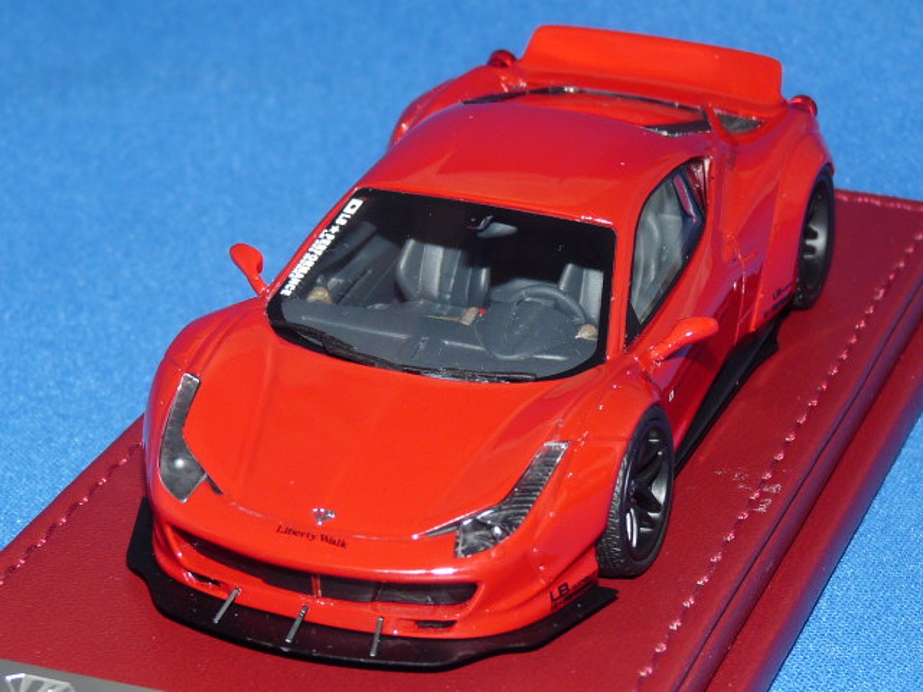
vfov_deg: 12.0
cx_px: 462
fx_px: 3280
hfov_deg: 16.0
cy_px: 346
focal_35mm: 123
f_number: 3.4
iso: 100
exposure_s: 1/40
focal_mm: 12.4
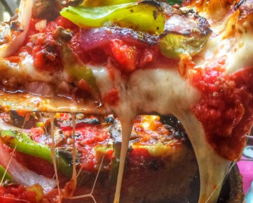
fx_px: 487
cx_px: 43
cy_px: 132
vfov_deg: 23.4
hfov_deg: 28.4
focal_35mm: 65
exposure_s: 1/15
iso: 64
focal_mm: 4.15
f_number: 2.2
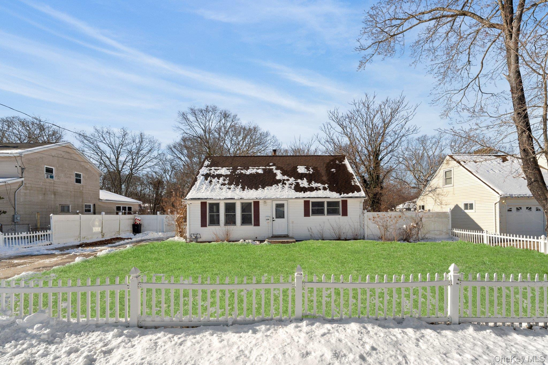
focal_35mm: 14
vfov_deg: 81.2
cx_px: 274
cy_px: 182
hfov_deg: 104.3
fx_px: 213
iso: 320
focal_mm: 14
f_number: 10
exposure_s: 1/640
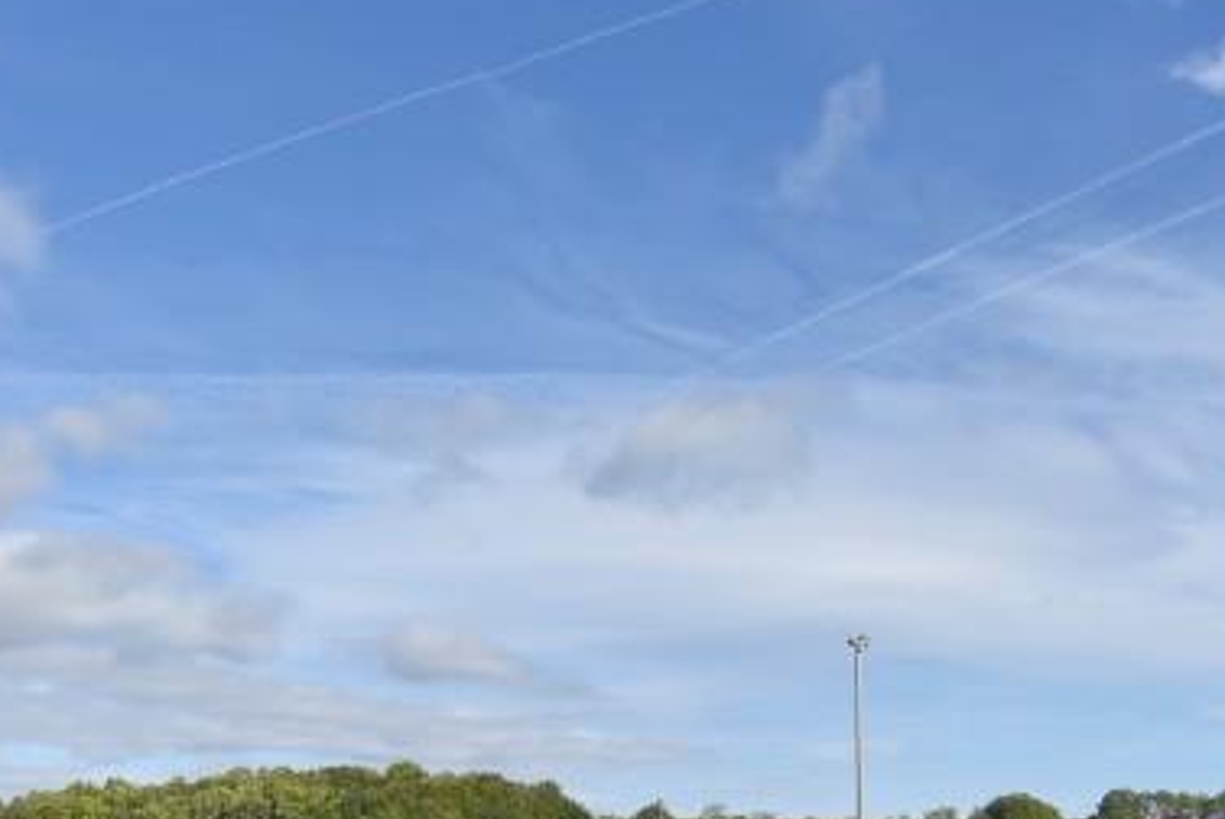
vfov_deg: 31.8
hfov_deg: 50.5
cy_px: 860
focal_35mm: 38
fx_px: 1294
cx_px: 689
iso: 125
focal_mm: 14
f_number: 10
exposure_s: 1/320
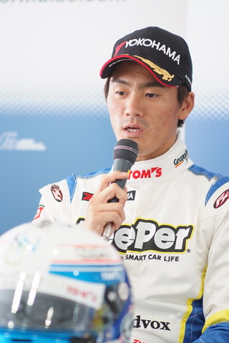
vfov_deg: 13.0
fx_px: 1507
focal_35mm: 158
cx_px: 114
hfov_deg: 8.7
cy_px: 172
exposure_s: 1/125
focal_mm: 105
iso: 800
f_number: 2.5
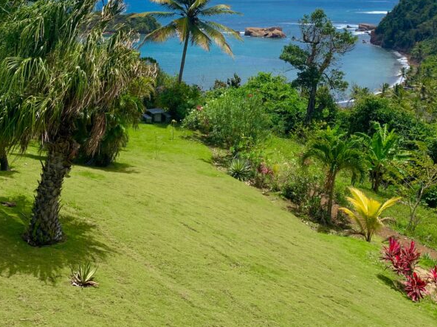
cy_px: 53
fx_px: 568
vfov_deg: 31.1
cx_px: 244
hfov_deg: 42.0
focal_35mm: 45
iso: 25
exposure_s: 1/2994
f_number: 1.8
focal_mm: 4.25
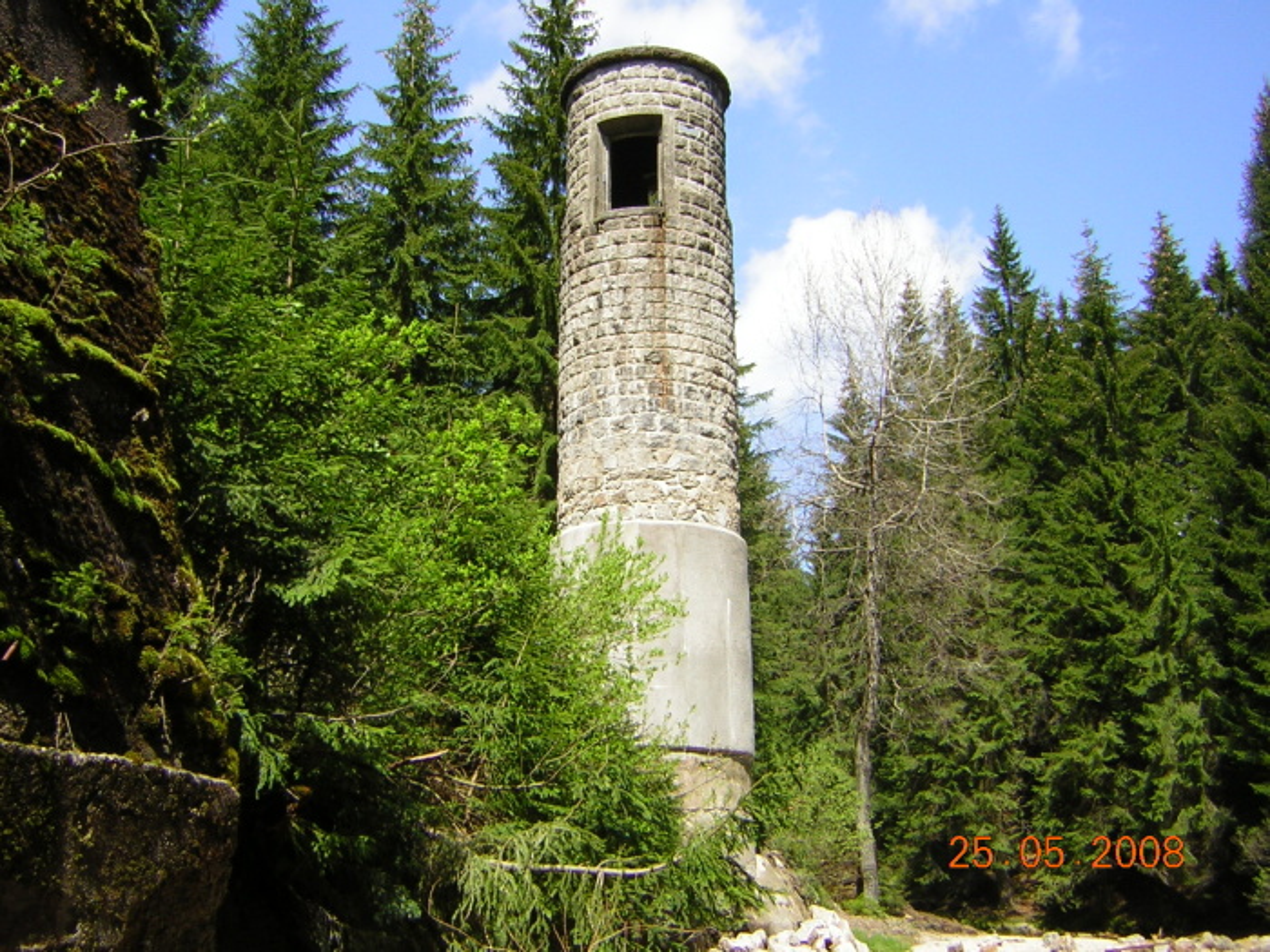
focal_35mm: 36
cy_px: 476
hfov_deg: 51.4
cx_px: 635
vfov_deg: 39.7
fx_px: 1321
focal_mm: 4.7
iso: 50
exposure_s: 1/173
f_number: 5.2
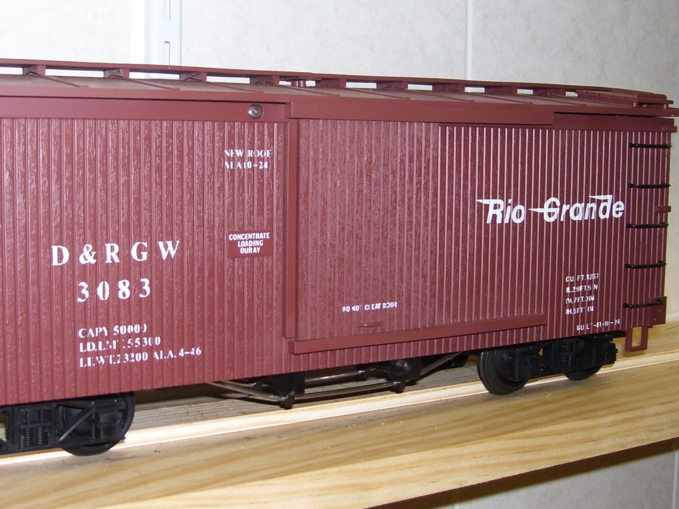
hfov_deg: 36.5
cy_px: 239
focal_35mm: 52
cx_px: 236
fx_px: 1020
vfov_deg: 28.0
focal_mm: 6
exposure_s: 1/60
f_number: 2.7
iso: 80
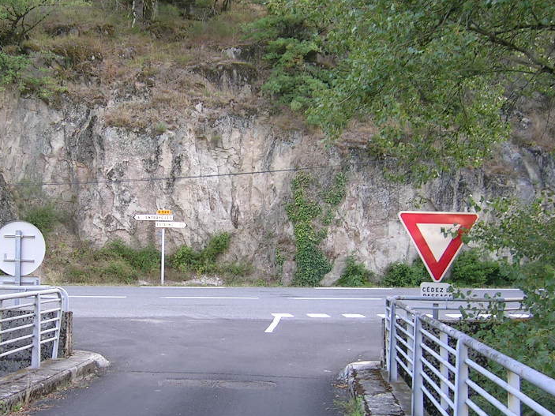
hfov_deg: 37.2
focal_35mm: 51
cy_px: 235
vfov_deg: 28.5
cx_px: 194
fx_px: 818
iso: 50
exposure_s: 1/45.2
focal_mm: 5.4
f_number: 2.8
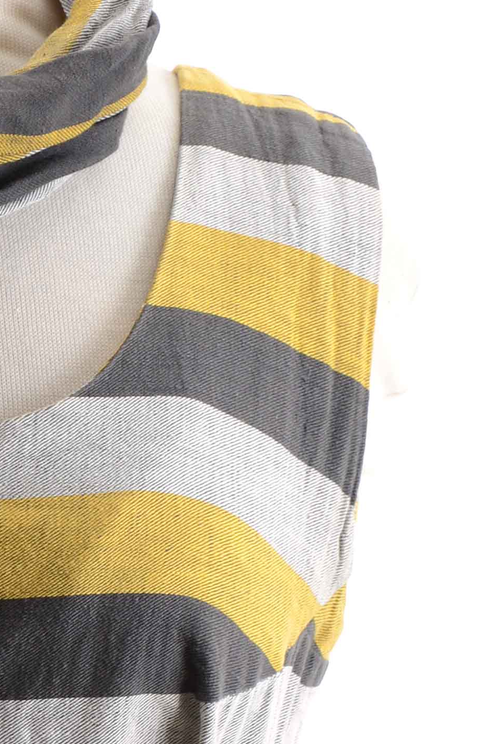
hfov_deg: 5.0
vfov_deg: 7.6
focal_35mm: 270
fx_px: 5572
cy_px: 694
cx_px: -111
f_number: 7.1
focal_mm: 52
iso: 200
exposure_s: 1/160
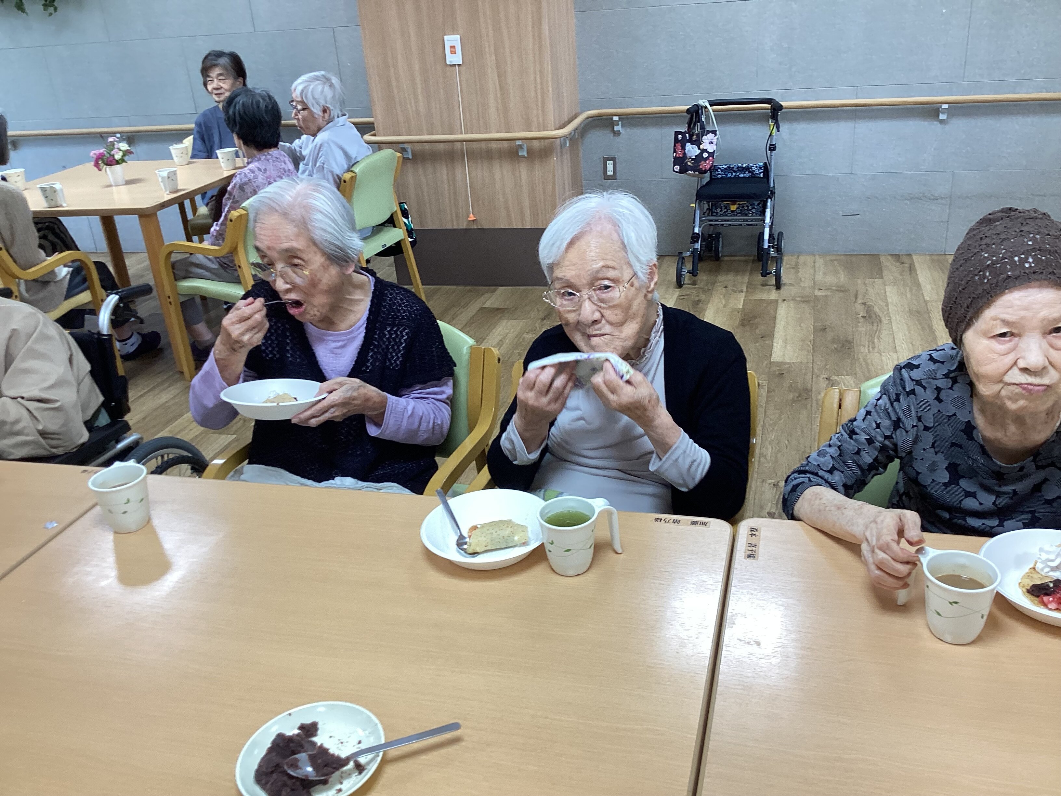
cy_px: 398
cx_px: 530
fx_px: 950
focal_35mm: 31
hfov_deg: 58.4
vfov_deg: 45.4
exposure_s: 1/60
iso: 64
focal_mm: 3.3
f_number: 2.4
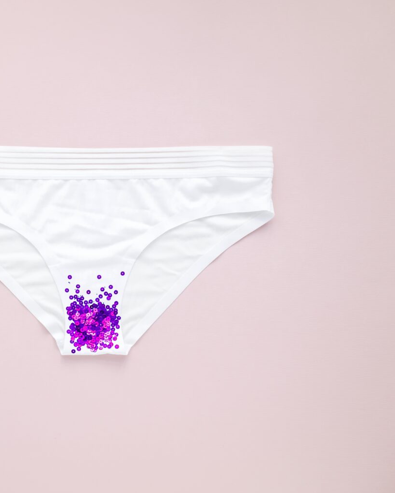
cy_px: 247
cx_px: 92
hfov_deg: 20.2
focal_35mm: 75
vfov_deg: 25.4
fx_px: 1096
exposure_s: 1/100
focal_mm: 35
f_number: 3.6
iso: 200
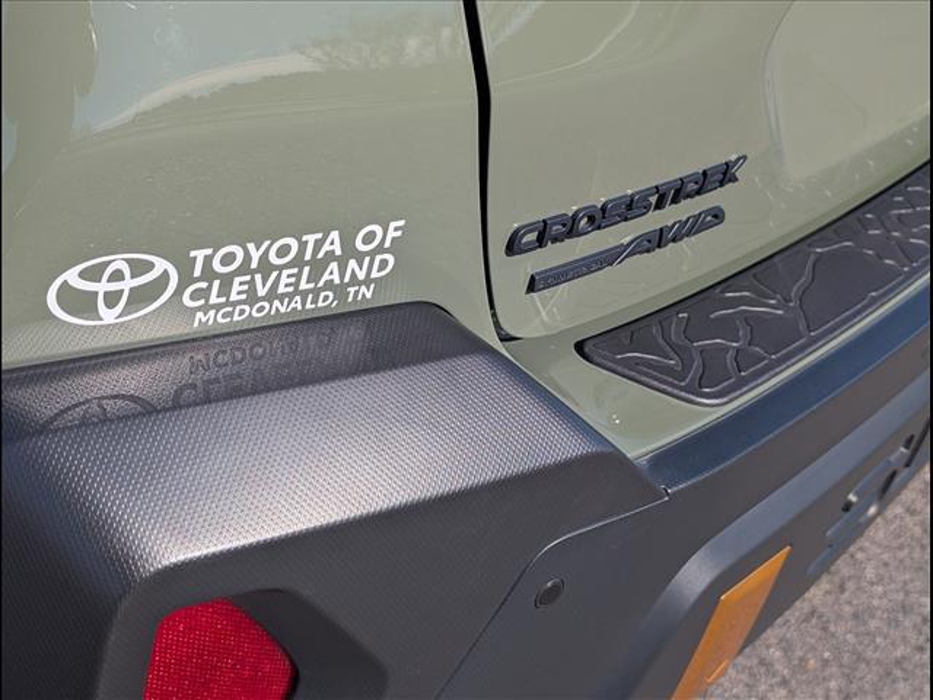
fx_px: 1321
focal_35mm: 49
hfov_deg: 38.9
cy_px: 350
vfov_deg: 29.7
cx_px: 466
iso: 19
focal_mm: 6.9
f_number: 1.68
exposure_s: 1/1429
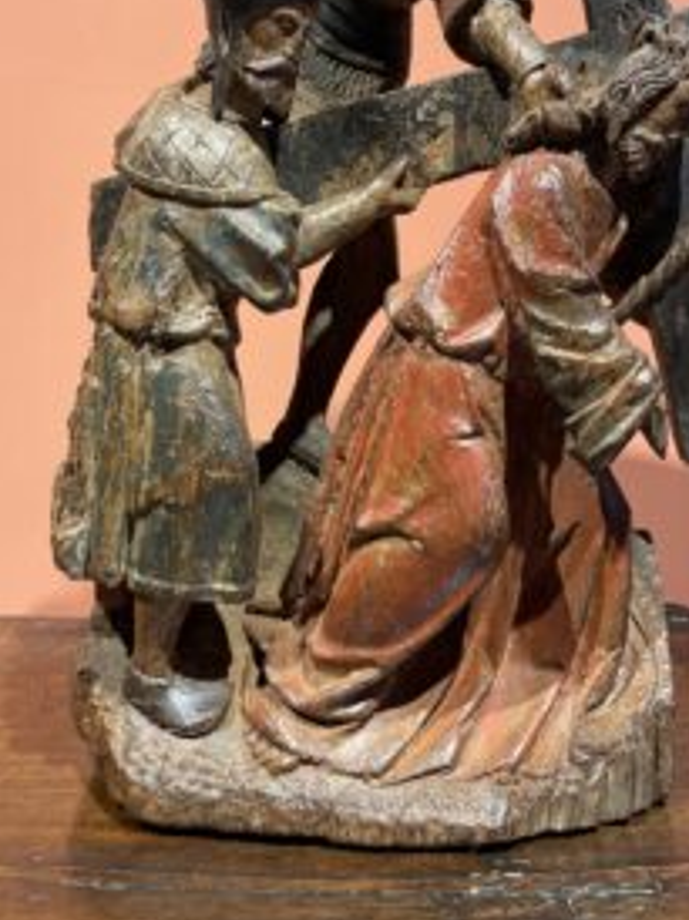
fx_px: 1010
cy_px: 272
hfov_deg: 37.3
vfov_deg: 47.8
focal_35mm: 38
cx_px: 447
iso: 64
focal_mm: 4.2
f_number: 1.6
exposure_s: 1/100
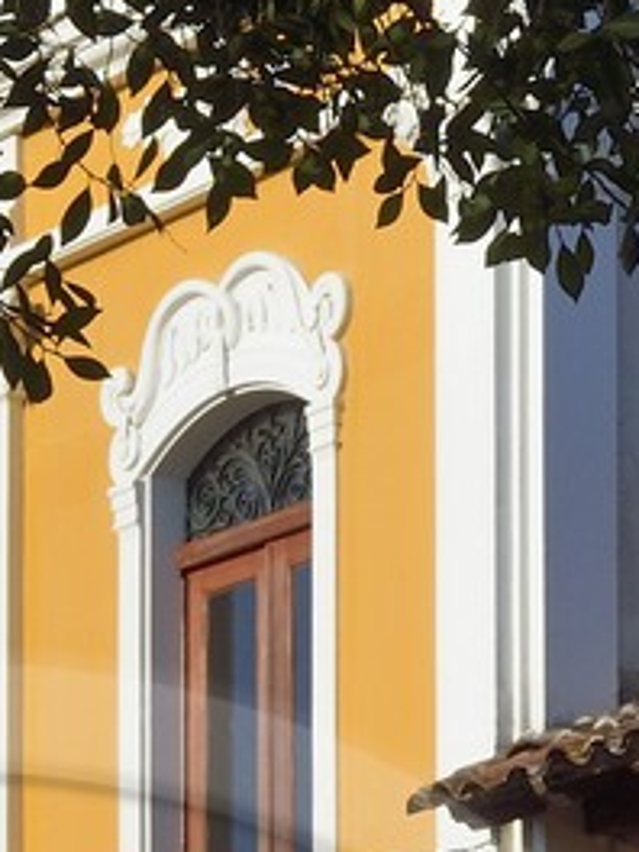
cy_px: 1665
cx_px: -58
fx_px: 6892
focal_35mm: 280
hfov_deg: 5.3
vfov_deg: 6.9
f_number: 18
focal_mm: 48
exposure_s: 1/250
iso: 400
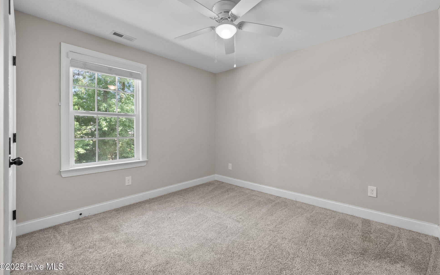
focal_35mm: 15
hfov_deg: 101.4
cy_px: 126
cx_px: 229
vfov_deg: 74.6
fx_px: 180
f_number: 7.1
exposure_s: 1/2.5
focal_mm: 14
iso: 640
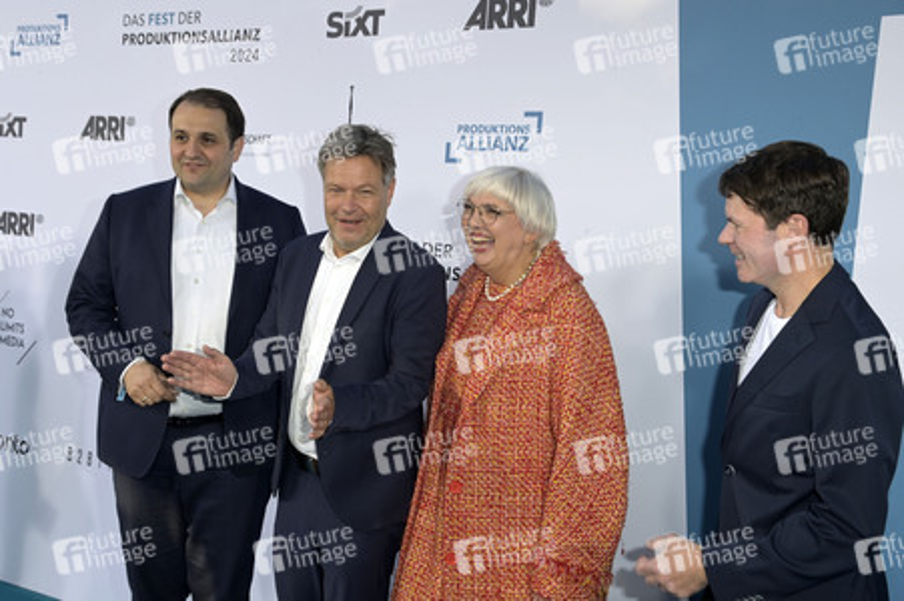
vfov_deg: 29.2
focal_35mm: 46
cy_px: 300
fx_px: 1154
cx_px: 452
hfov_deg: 42.8
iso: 500
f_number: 6.3
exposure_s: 1/250
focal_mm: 46
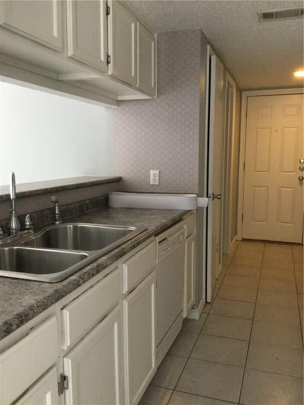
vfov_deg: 58.4
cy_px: 202
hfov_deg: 45.4
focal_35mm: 31
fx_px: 363
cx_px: 152
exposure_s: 1/30
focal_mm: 3.3
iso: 200
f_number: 2.4
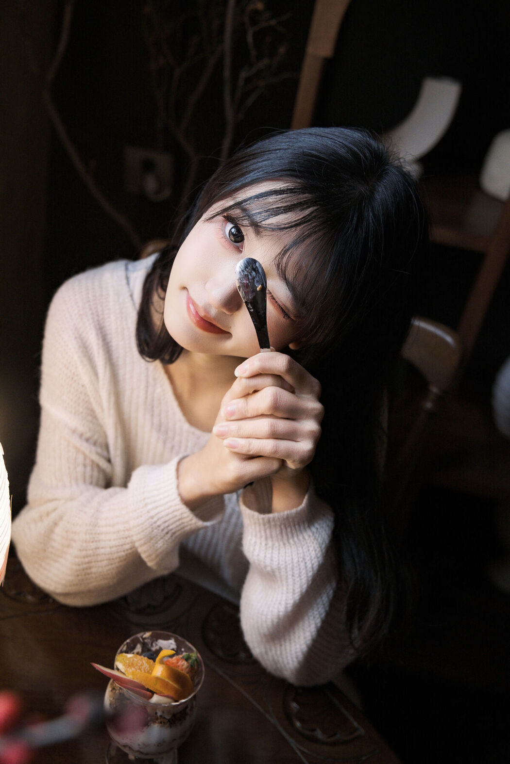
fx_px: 829
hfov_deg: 34.2
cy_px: 382
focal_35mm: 39
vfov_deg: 49.6
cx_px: 255
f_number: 2.8
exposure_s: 1/160
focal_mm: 26.2
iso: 1250
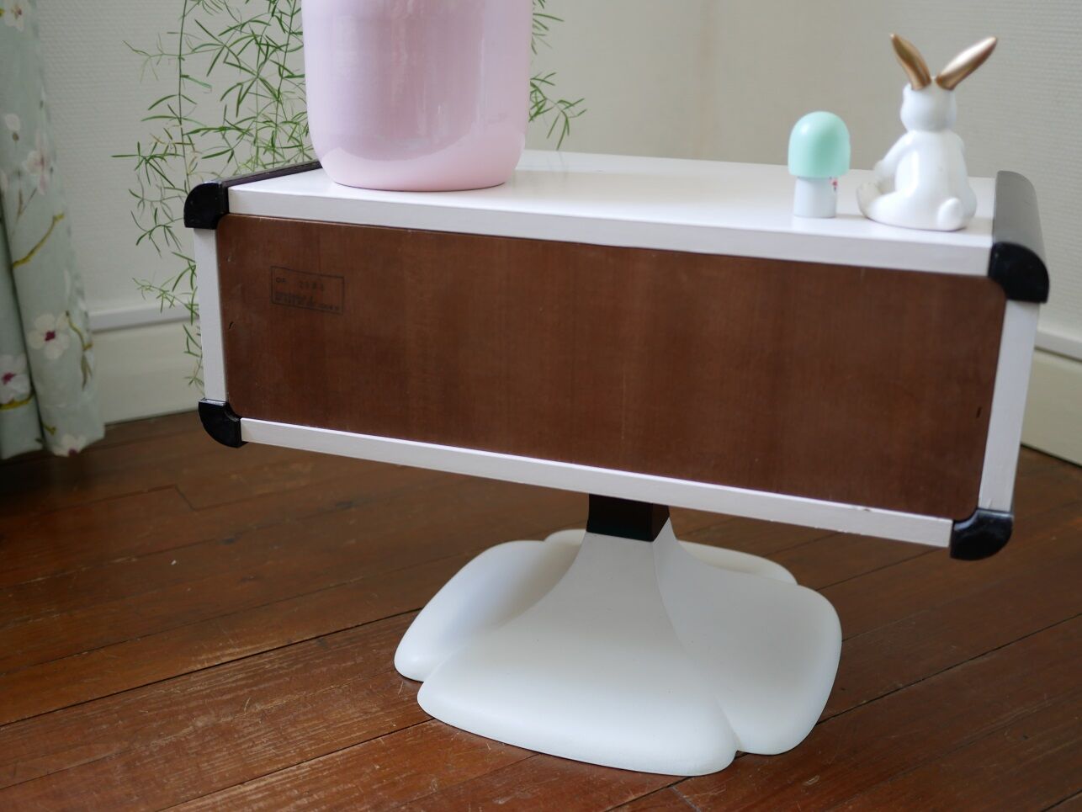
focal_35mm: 40
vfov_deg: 36.0
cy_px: 406
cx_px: 541
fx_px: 1251
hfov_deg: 46.8
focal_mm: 20
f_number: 1.7
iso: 200
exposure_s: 1/60
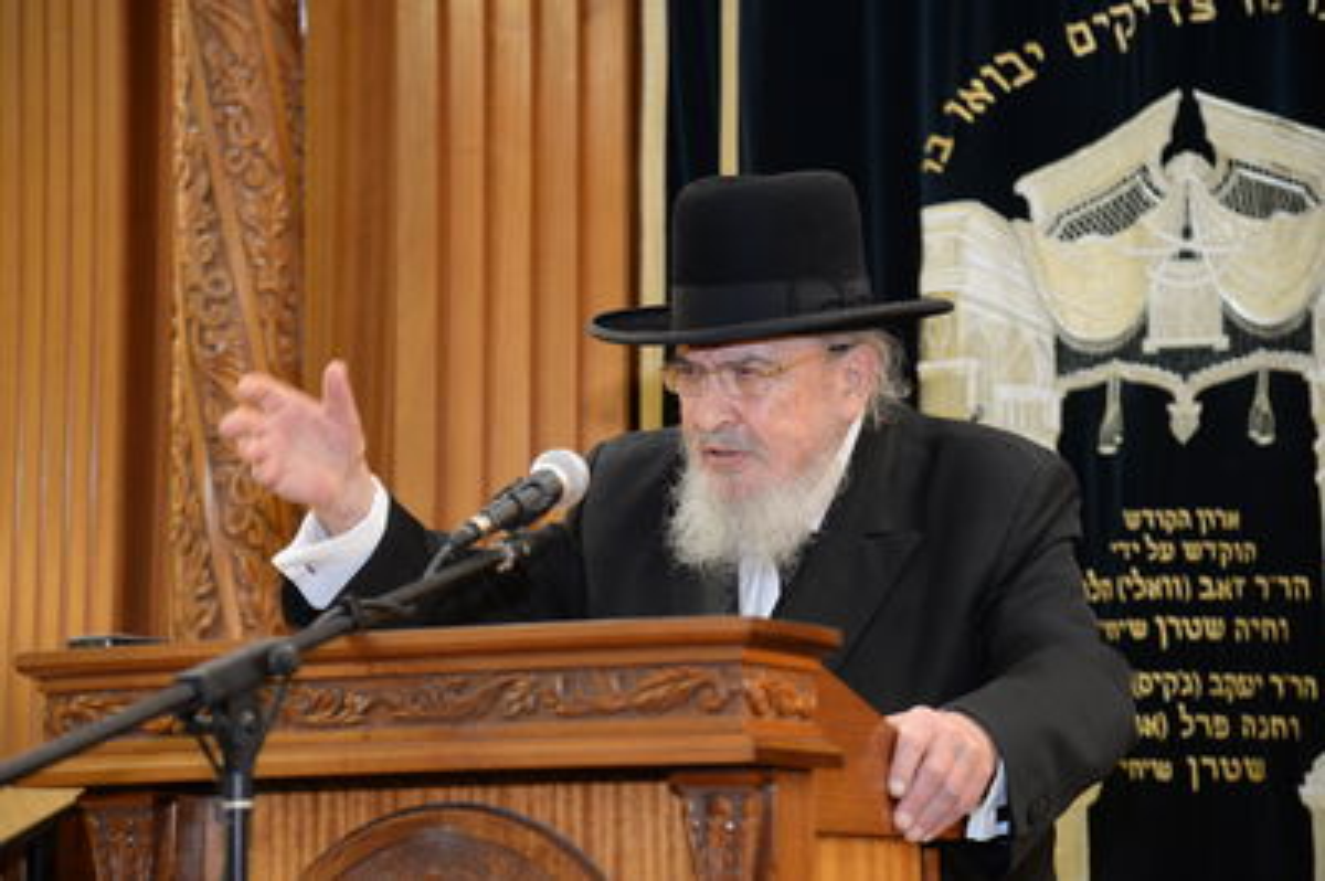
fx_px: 3604
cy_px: 440
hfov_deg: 20.8
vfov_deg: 13.9
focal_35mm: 98
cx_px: 662
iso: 2500
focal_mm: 98
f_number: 4.5
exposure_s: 1/100
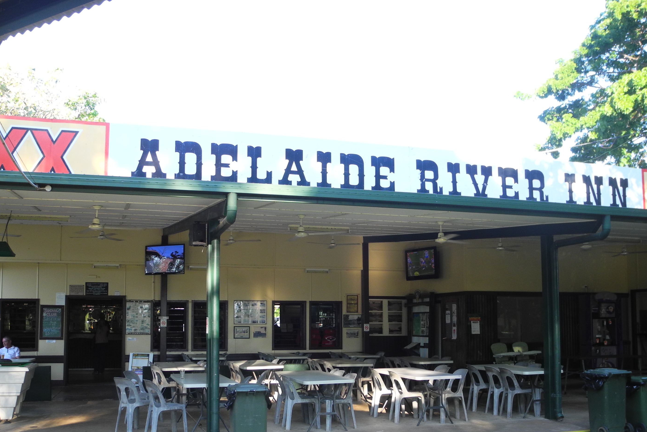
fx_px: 683
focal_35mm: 38
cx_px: 312
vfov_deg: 34.9
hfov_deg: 50.7
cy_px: 273
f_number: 2.8
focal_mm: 6
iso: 100
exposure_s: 1/120
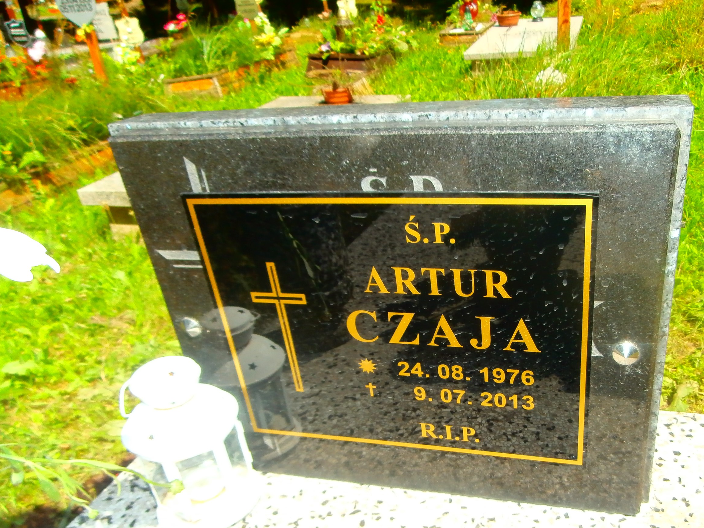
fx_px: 630
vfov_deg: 44.9
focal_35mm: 31
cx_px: 448
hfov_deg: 57.5
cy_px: 340
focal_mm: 4.2
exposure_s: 1/640
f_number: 3
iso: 100
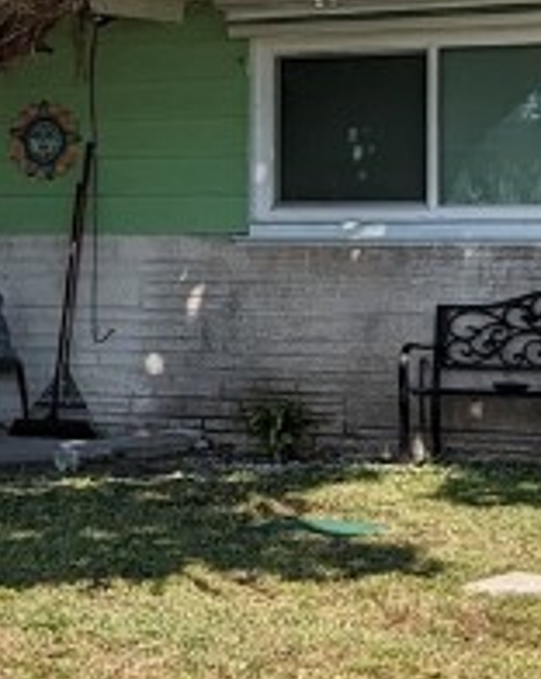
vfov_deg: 14.0
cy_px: 215
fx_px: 2771
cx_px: -277
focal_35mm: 138
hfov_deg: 10.7
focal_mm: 4.38
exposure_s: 1/3906
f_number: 1.73
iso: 40
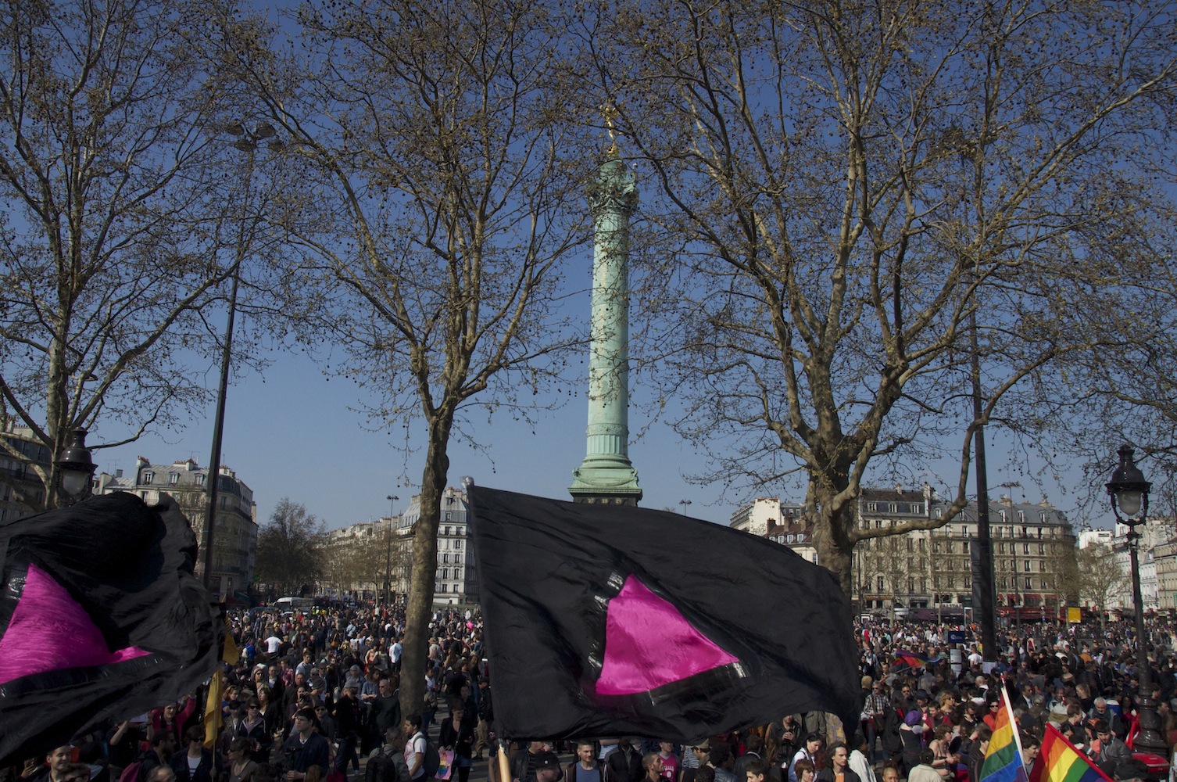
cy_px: 391
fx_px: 882
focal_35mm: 27
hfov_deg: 67.4
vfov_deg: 47.8
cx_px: 588
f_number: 9.5
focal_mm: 18
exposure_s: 1/3000
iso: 1000
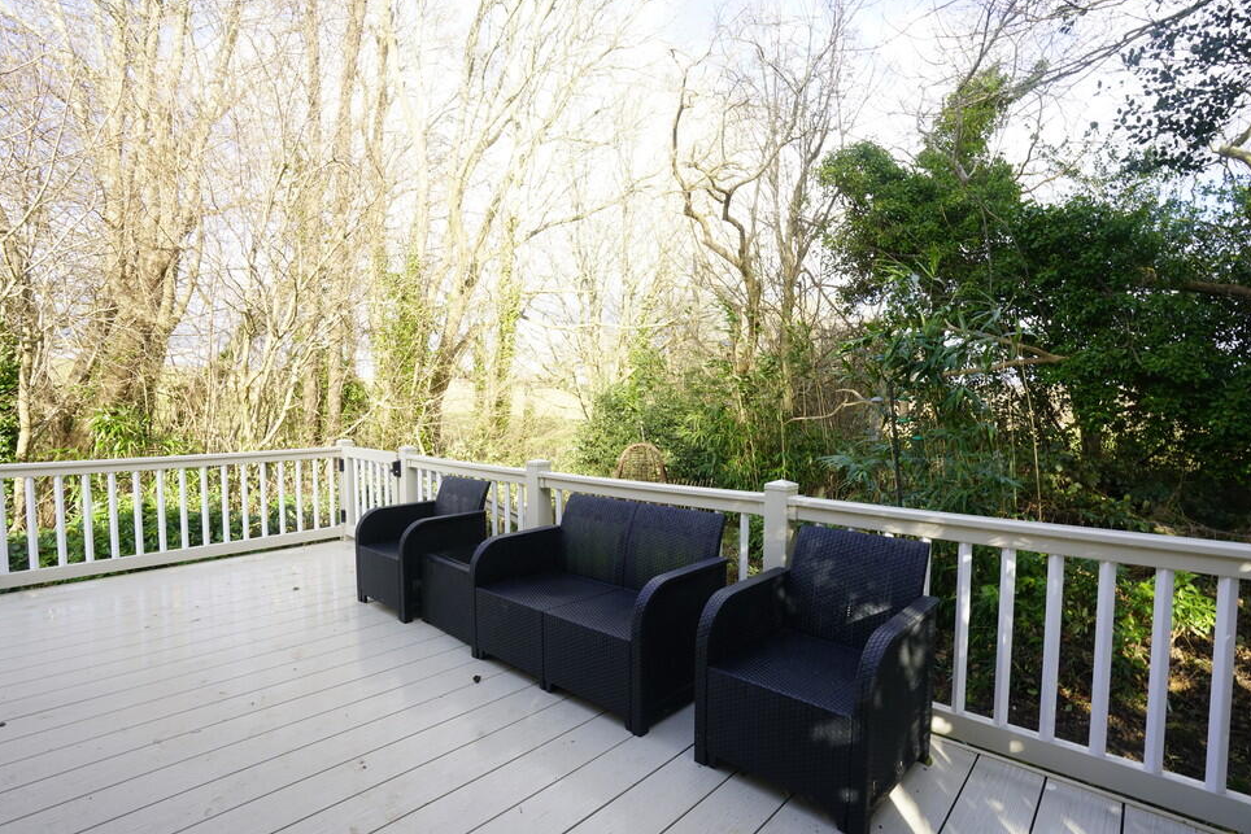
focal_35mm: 17
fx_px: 591
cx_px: 635
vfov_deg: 70.4
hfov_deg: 93.3
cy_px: 436
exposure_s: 1/60
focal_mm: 16
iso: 800
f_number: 14
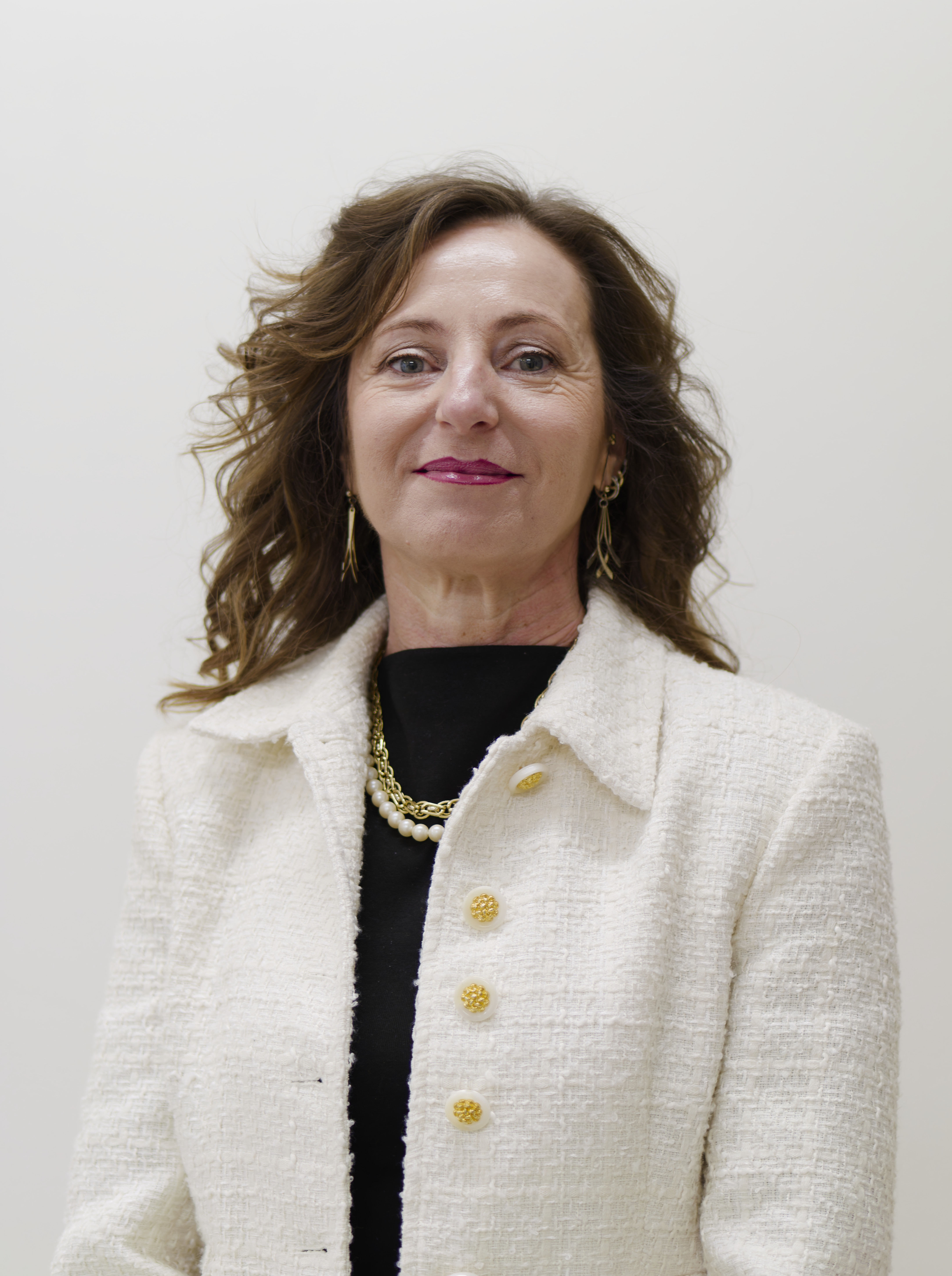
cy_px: 638
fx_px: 3163
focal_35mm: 86
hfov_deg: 17.1
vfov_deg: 22.8
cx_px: 476
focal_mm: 43
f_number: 1.7
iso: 250
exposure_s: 1/100
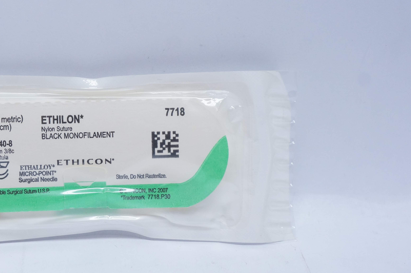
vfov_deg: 20.6
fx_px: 753
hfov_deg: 30.1
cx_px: 105
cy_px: 149
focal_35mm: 66
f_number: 7.1
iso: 800
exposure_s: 1/60
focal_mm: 28
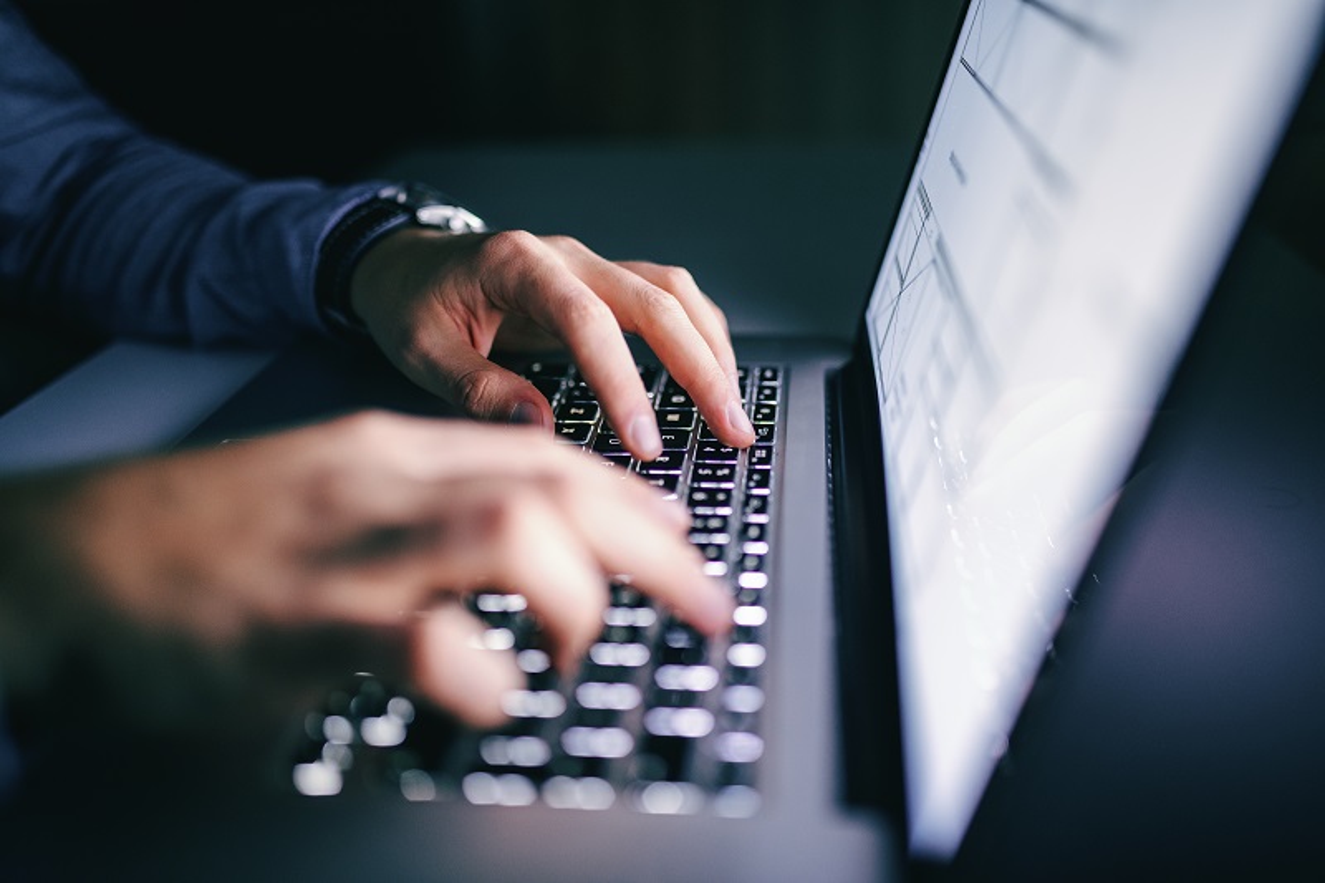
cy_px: 442
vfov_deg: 37.8
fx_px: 1288
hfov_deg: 54.4
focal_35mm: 35
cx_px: 662
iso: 800
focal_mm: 35
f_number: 1.4
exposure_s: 1/100
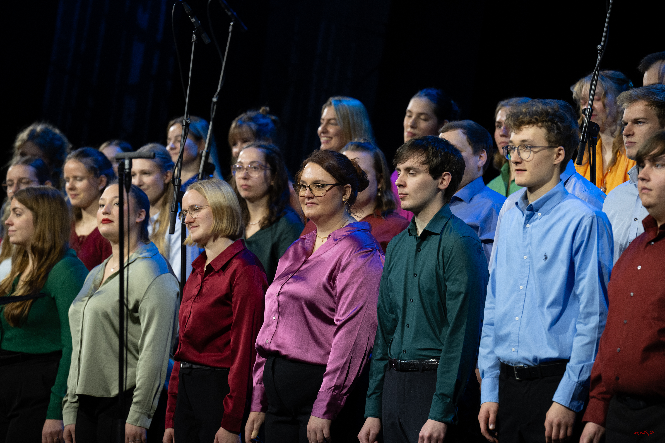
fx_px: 3694
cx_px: 332
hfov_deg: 10.3
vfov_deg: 6.9
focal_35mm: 200
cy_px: 222
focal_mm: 200
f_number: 5
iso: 1000
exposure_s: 1/125
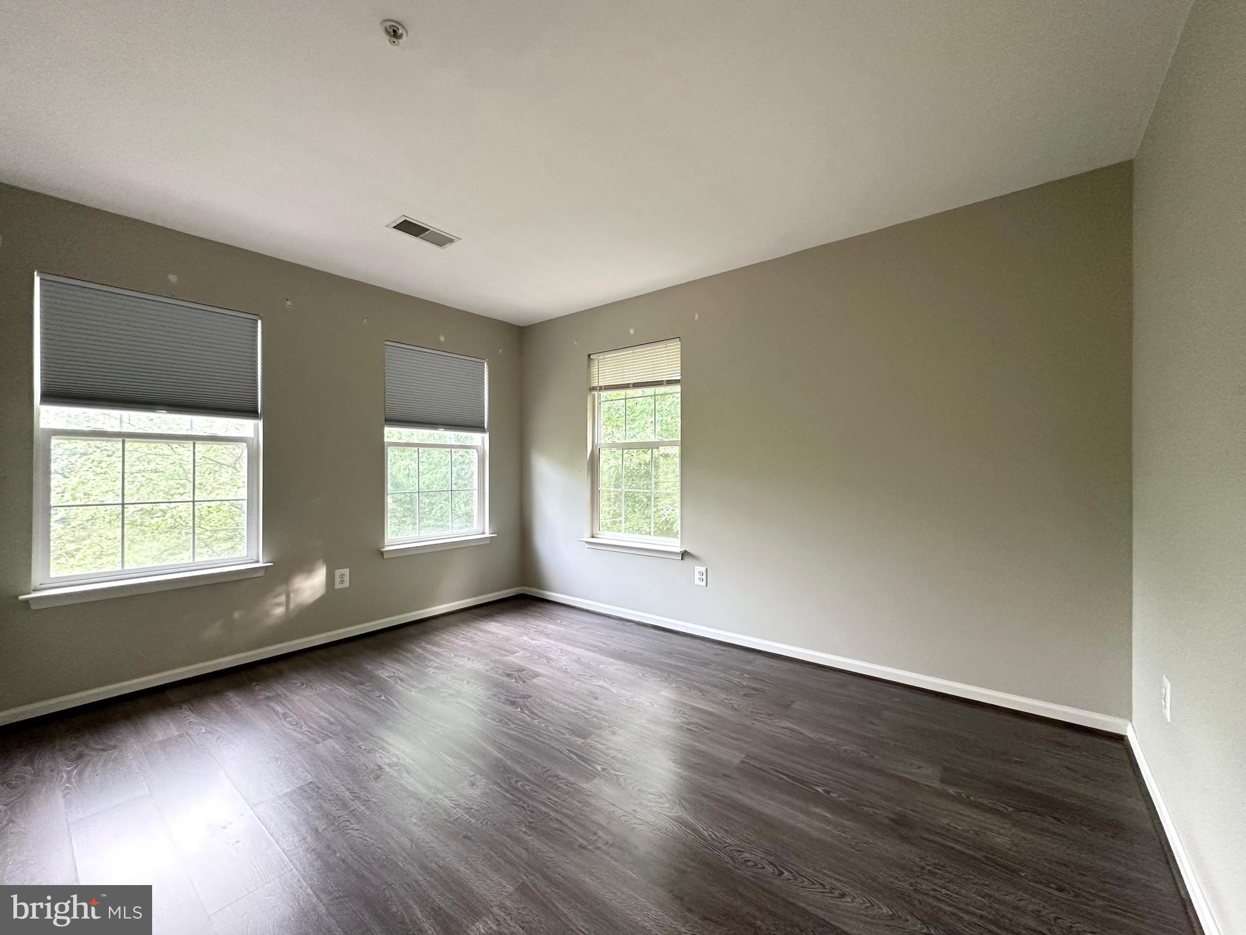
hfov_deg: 102.1
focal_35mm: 14
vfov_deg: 85.7
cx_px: 623
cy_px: 468
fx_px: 504
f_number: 2.2
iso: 320
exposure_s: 1/74
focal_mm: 2.22
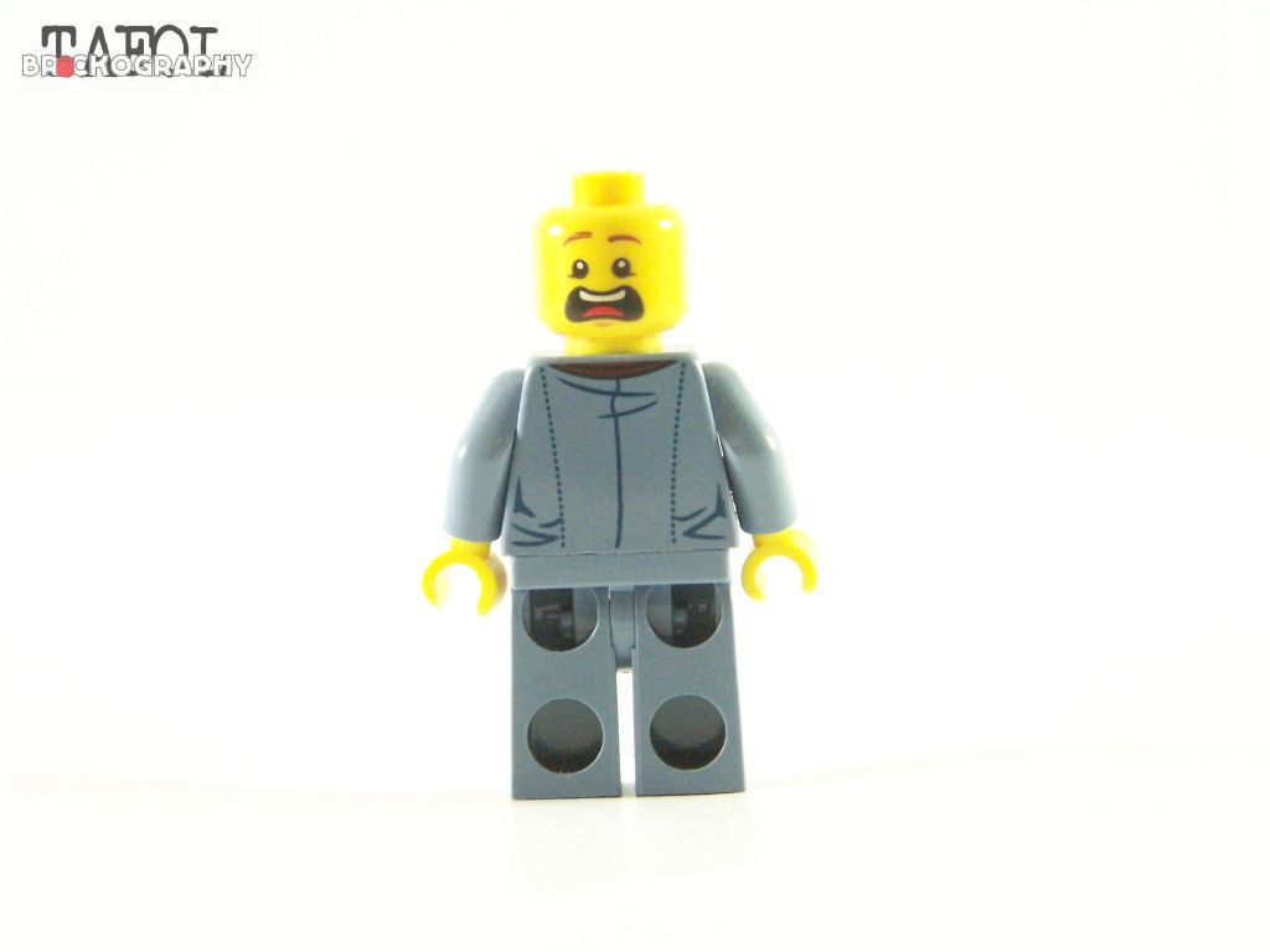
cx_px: 635
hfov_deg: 16.8
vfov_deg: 12.7
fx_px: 4293
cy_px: 476
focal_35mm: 117
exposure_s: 1/60
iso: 400
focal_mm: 19.4
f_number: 3.2
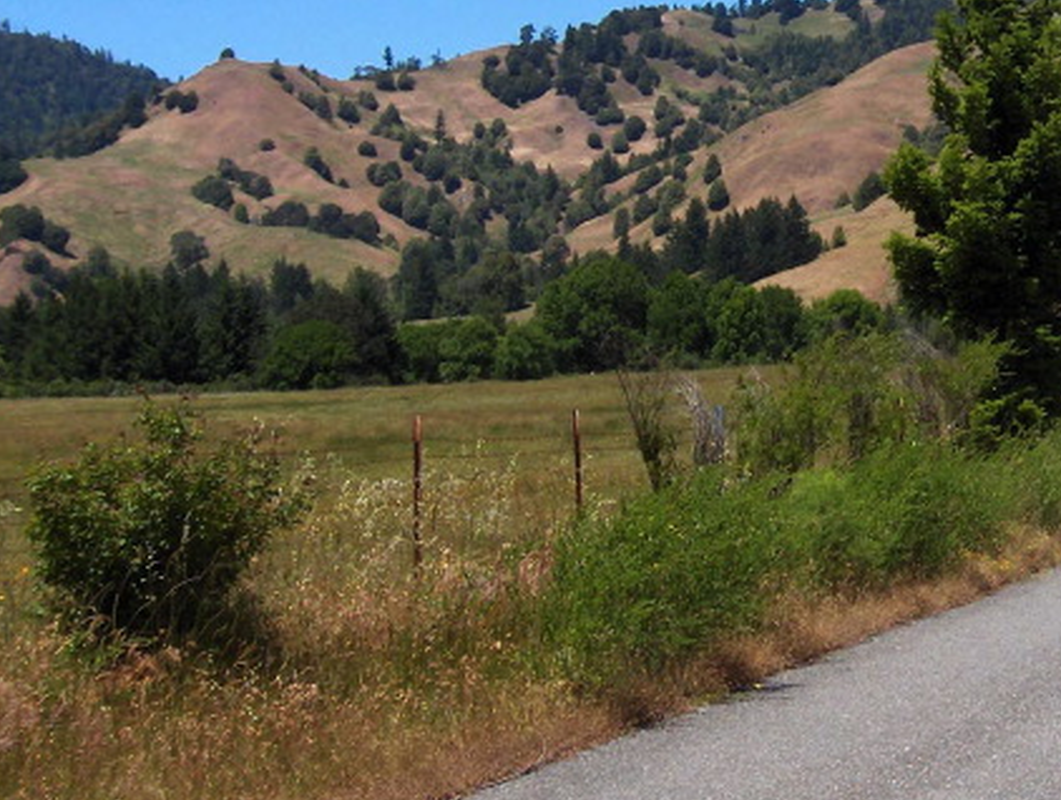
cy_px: 277
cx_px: 1065
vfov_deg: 16.1
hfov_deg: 20.6
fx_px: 2825
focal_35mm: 92
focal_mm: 8
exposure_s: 1/606
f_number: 4.8
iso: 100
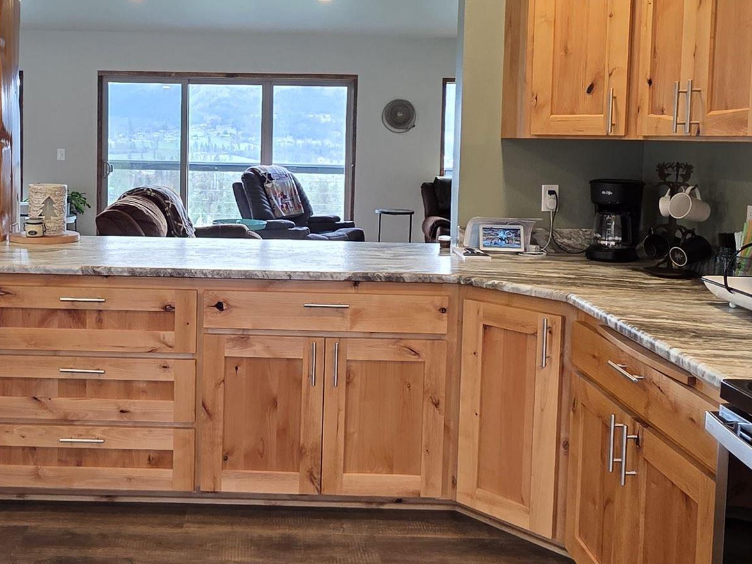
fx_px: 739
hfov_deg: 53.1
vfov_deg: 41.4
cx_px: 261
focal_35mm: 34
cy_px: 202
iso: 200
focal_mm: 2.2
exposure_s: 1/120
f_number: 1.9
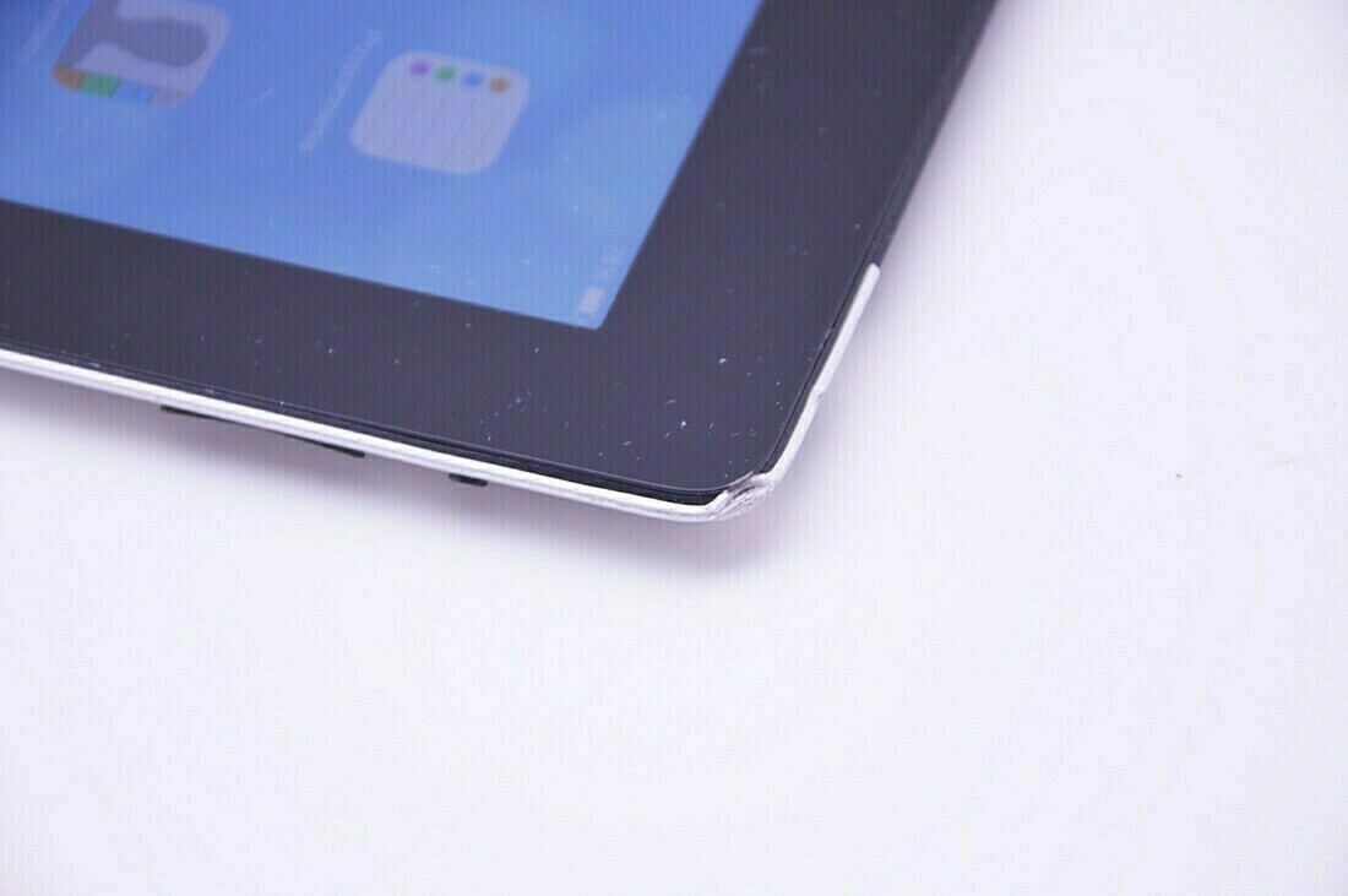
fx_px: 5891
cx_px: 674
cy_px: 448
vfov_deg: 8.7
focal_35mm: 158
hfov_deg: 13.1
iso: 400
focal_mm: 105
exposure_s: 1/160
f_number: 5.6
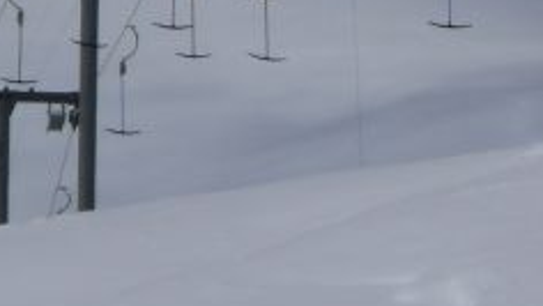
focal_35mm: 1554
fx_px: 22385
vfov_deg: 0.8
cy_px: -147
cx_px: 580
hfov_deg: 1.4
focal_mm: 88.8
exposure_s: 1/800
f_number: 11
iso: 100
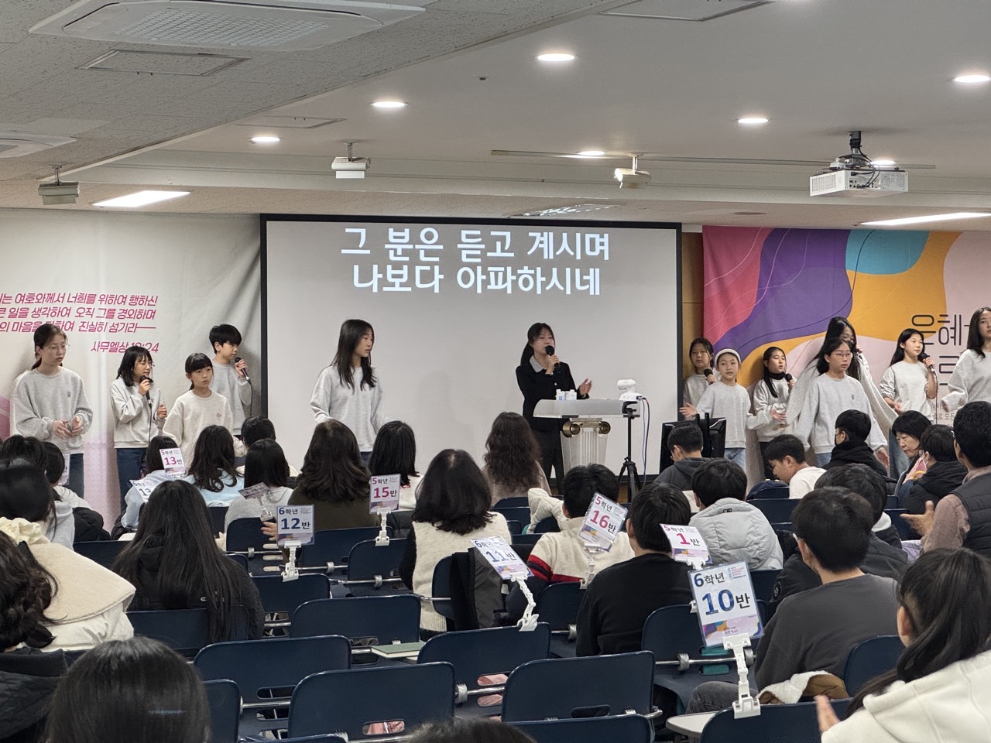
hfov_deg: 25.3
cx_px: 496
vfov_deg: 19.1
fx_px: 2204
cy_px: 372
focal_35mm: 77
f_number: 2.8
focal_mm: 9
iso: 400
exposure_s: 1/60
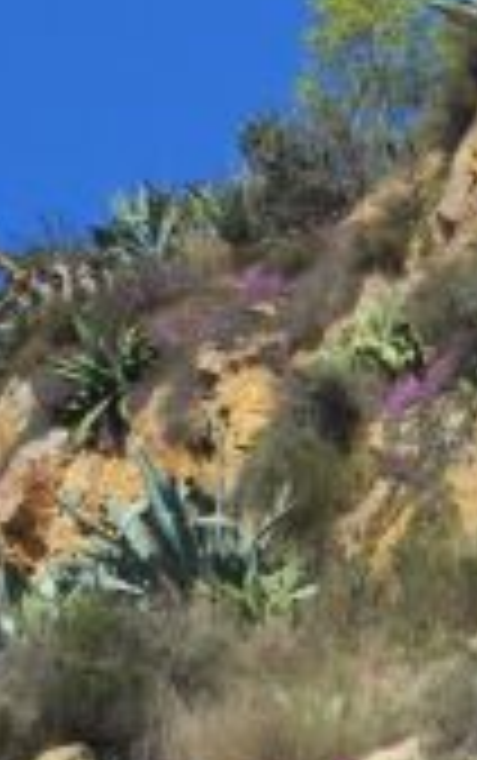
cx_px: 1917
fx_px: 9958
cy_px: 272
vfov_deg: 4.4
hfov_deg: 2.7
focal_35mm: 480
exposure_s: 1/500
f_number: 11
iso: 400
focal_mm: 52
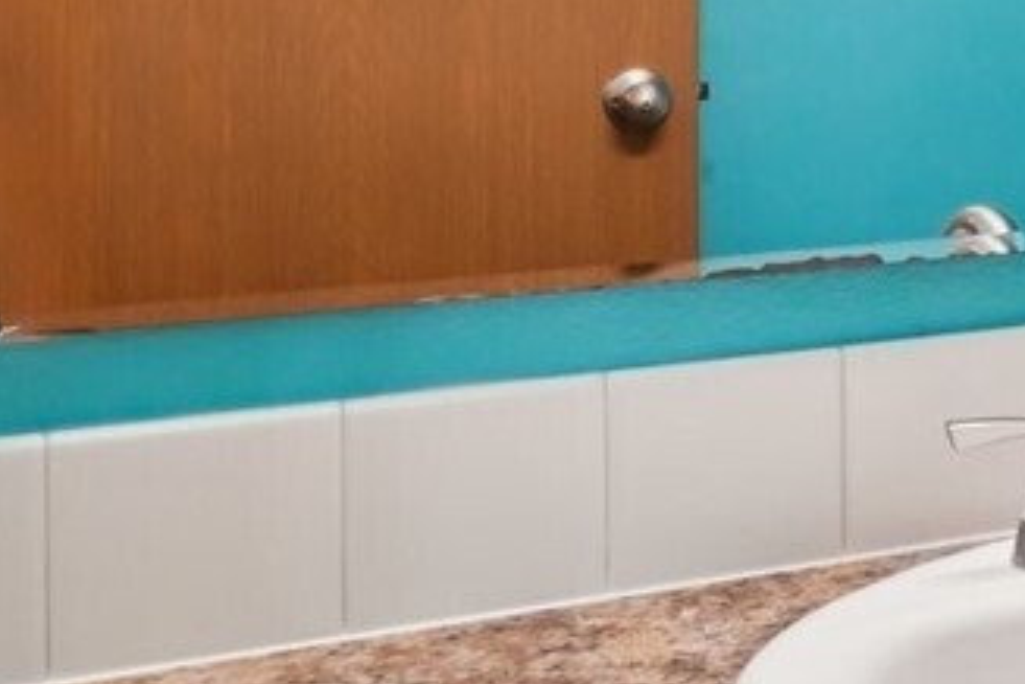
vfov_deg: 16.0
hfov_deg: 18.2
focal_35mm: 83
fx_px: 2363
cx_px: 1945
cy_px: -71
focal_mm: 16
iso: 1600
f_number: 8
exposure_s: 1/20
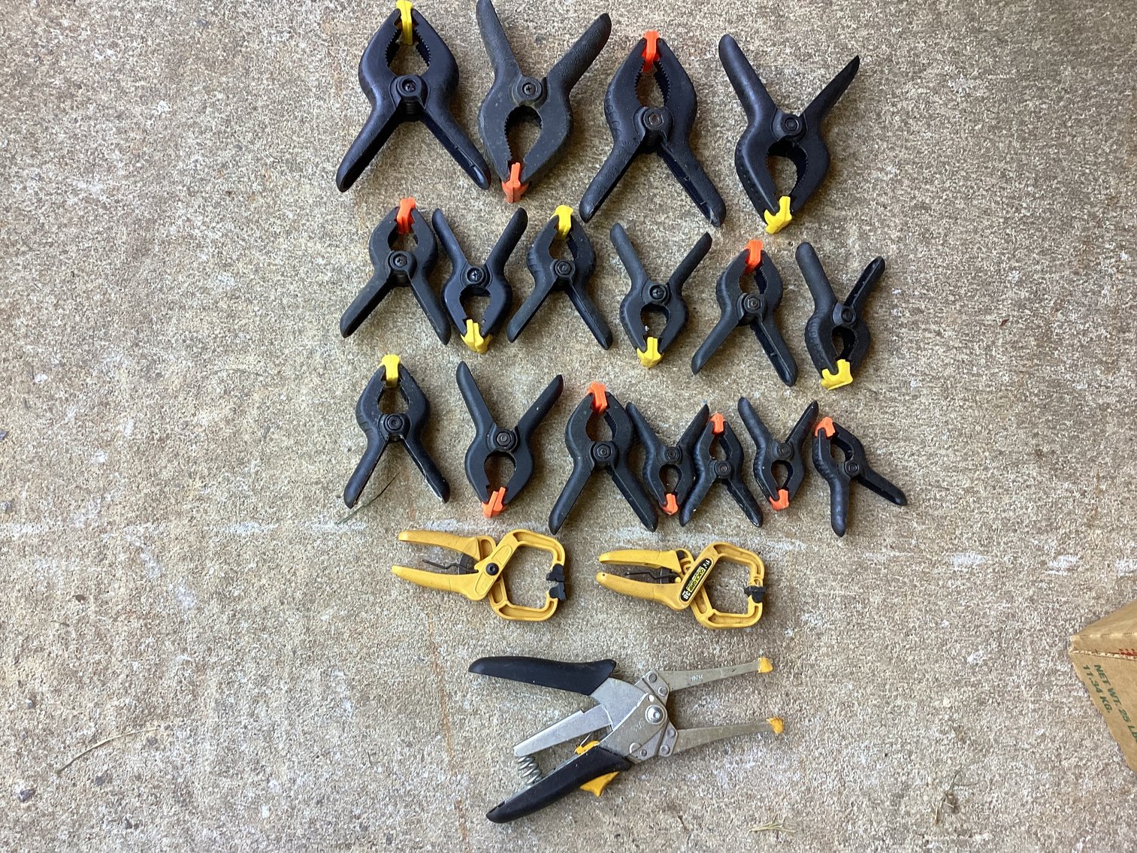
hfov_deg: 58.3
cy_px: 426
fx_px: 1018
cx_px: 568
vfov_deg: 45.4
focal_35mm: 31
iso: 64
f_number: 2.4
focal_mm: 3.3
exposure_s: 1/60
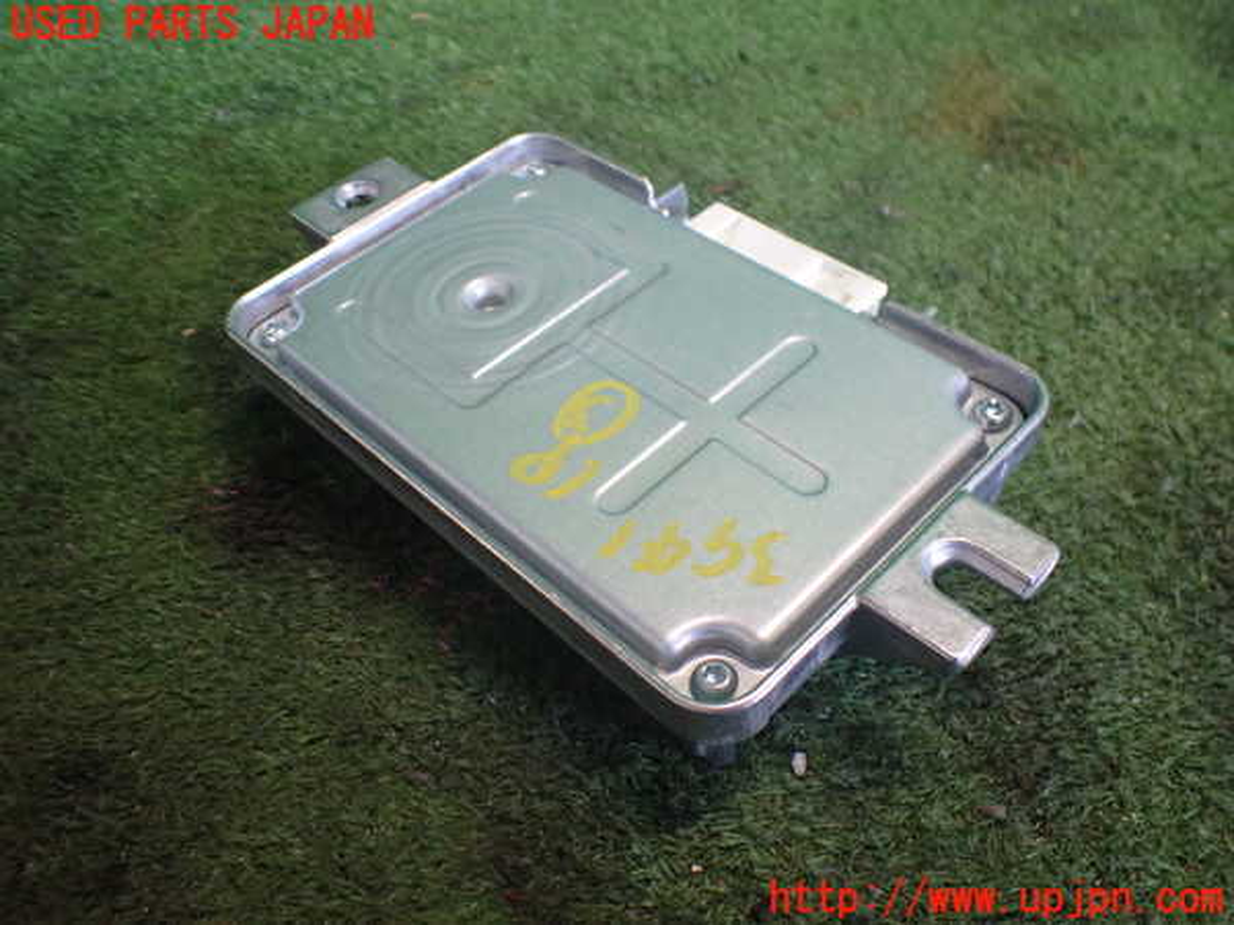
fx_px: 1069
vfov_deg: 46.8
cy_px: 462
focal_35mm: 30
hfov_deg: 60.0
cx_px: 617
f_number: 2.3
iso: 640
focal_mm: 5.4
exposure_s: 1/125
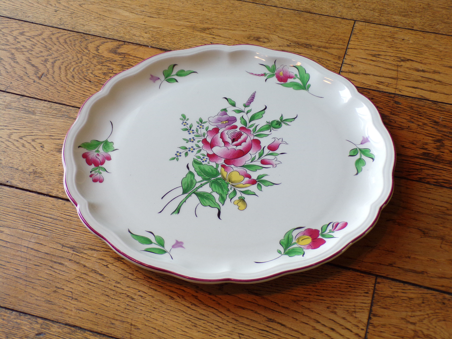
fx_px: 640
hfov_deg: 38.9
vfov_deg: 29.7
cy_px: 170
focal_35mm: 49
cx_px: 226
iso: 135
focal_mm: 8.7
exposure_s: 1/34
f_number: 3.5
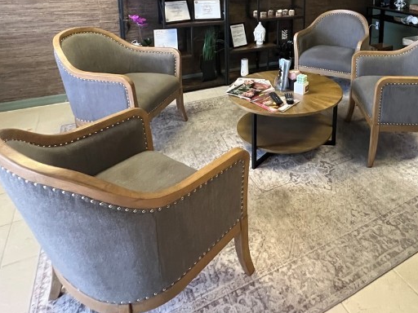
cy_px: 30
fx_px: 314
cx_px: 299
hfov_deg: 64.4
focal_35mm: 26
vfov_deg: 47.6
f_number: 1.8
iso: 640
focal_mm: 1.57
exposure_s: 1/60
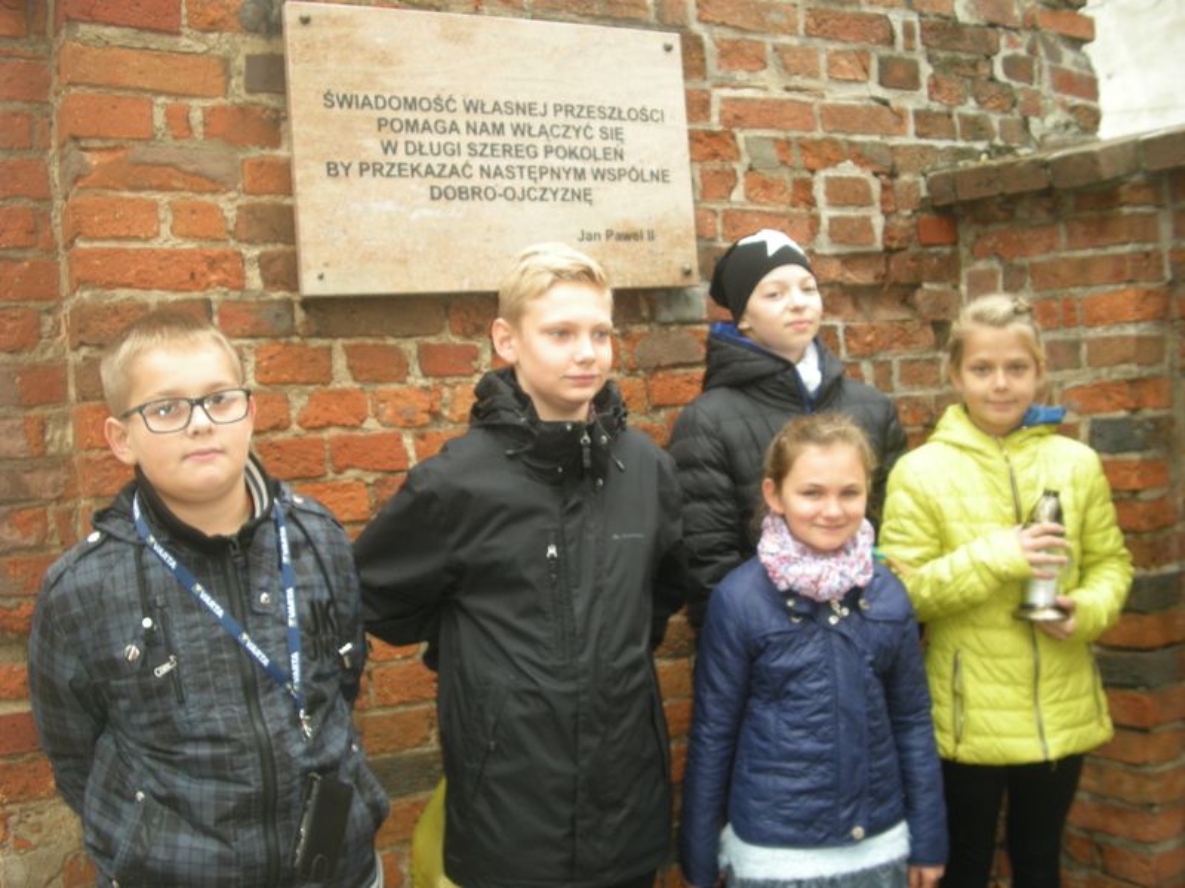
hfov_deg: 50.1
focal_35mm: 37
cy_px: 444
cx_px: 592
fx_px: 1267
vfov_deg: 38.7
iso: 115
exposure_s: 1/47.5
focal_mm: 7.9
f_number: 2.8
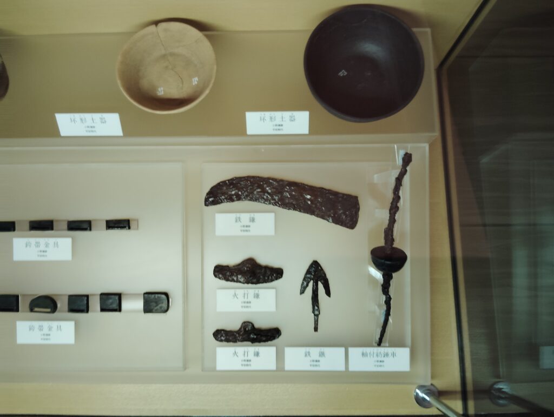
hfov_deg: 63.4
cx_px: 277
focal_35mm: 28
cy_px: 208
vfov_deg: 49.9
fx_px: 449
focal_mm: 4.22
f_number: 1.8
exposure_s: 1/33.3
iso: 645
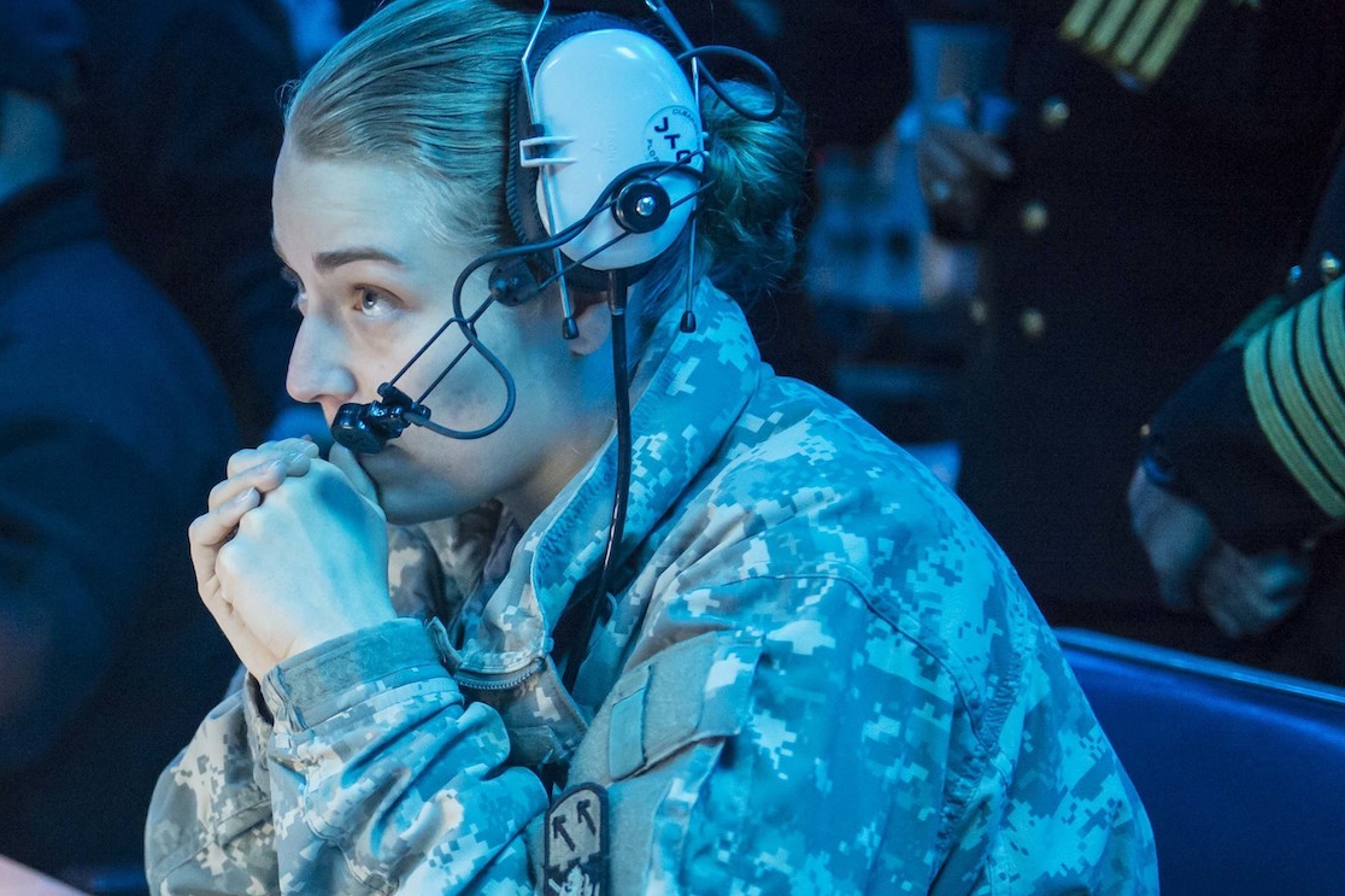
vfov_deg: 15.9
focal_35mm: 86
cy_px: 569
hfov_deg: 23.2
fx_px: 3211
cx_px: 218
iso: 16000
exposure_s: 1/160
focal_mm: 50
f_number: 2.8
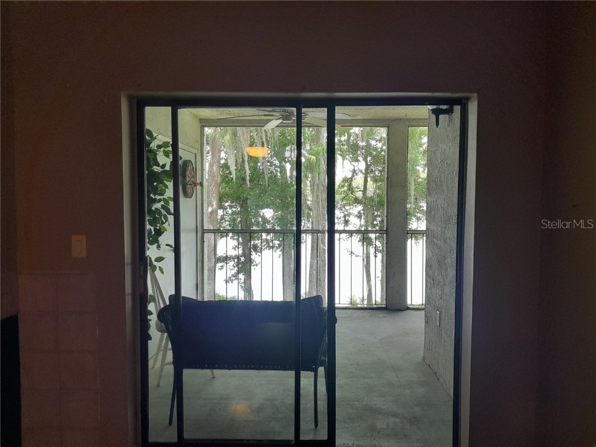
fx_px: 465
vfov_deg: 51.4
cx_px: 298
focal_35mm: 27
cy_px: 224
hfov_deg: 65.3
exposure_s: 1/60
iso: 100
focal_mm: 4
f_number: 1.8
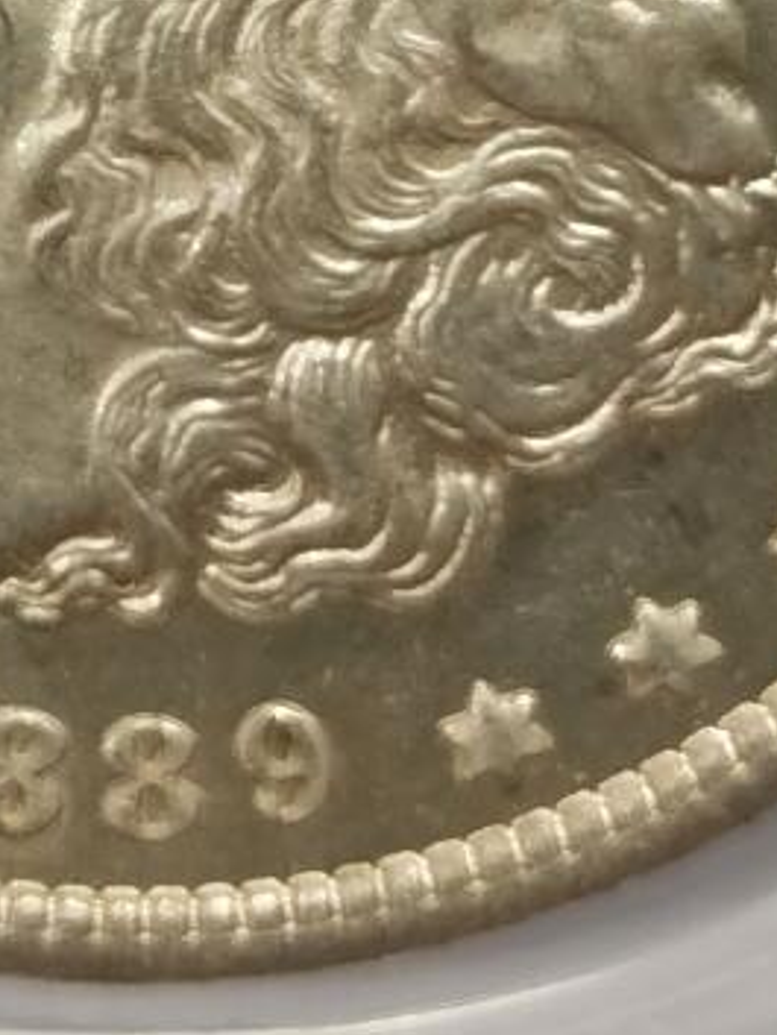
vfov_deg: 7.0
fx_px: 8225
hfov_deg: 5.4
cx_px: 167
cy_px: -944
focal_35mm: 275
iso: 125
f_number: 16
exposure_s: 1/100
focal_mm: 5.56
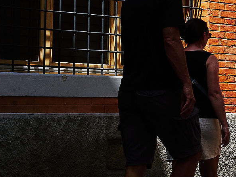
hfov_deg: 11.5
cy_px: -53
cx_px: 426
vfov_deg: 9.2
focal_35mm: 159
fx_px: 1084
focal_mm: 27
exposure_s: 1/1000
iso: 200
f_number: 7.1
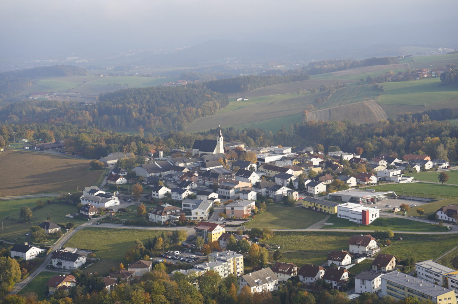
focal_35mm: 90
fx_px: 1144
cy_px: 150
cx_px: 223
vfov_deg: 15.2
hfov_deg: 22.6
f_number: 4
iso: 200
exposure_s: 1/800
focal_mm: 85
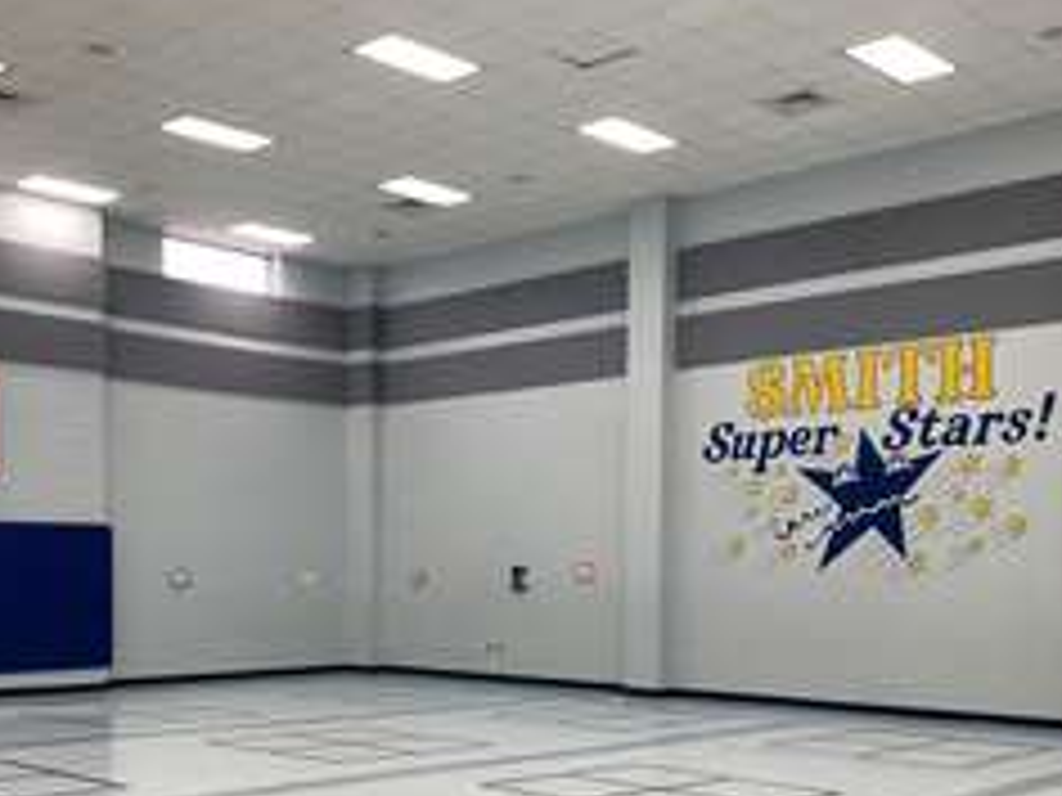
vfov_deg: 32.1
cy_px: 630
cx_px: 450
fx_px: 1350
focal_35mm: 44
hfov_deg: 42.8
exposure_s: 1/60
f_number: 1.8
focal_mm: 4.25
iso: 50
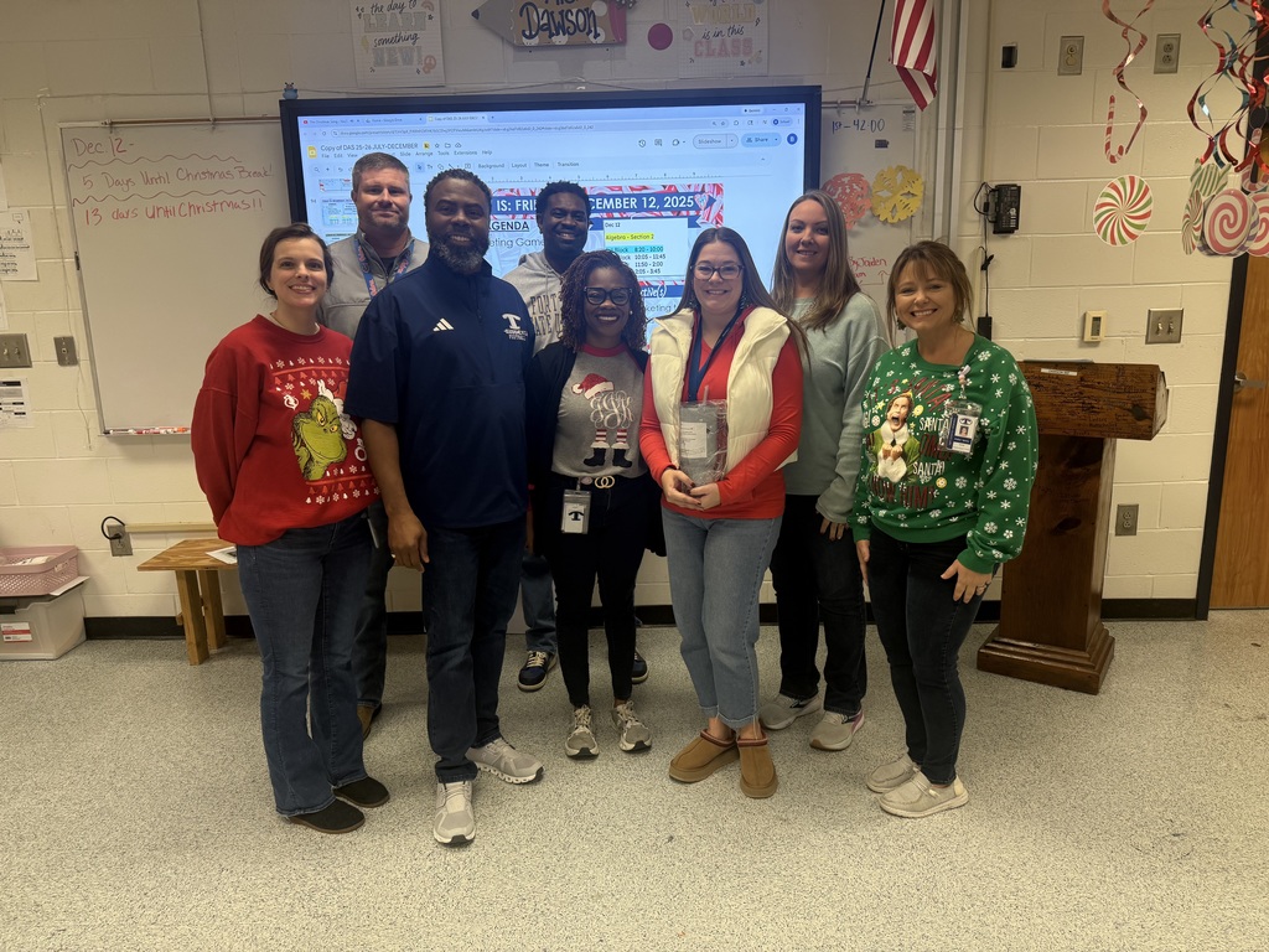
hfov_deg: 71.6
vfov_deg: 56.8
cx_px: 634
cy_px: 476
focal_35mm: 24
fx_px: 880
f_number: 1.78
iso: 125
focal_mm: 6.76
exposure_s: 1/120
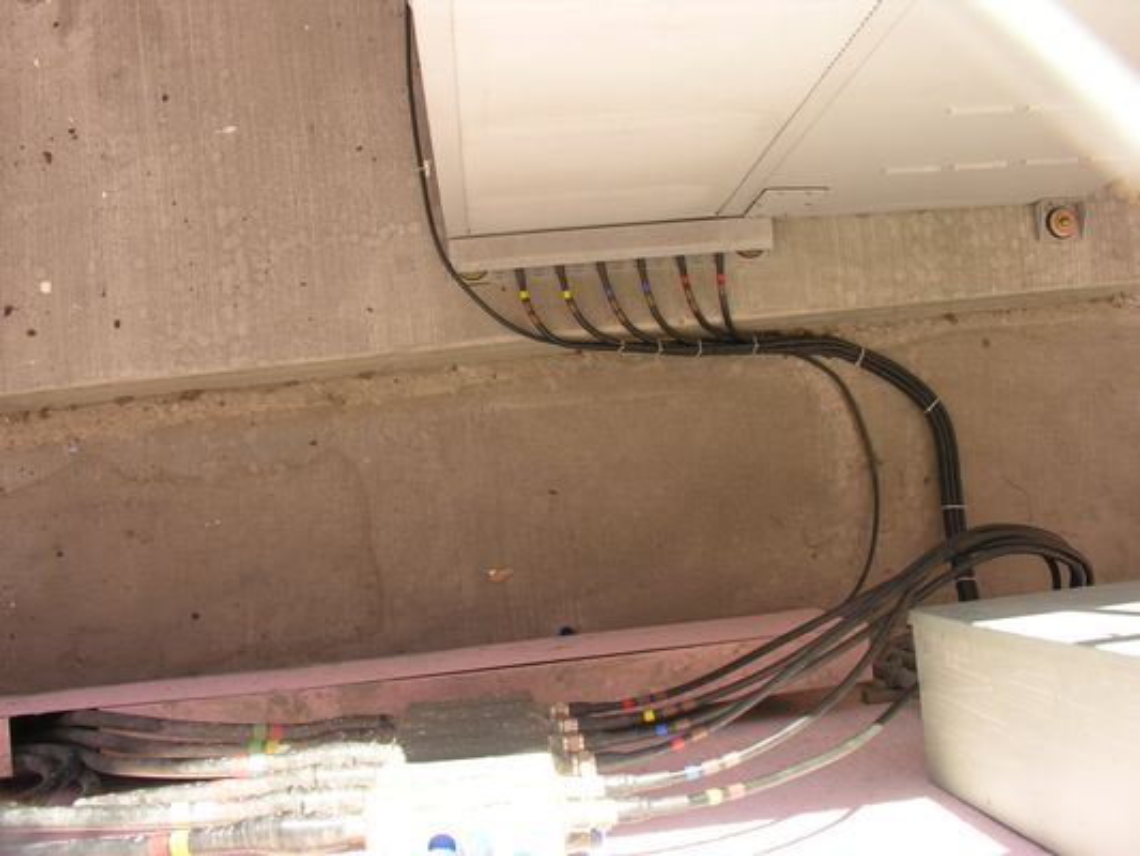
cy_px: 428
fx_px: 1153
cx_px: 570
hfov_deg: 52.6
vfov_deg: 40.7
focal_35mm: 35
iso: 50
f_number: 4
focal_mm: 8.9
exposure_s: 1/95.5
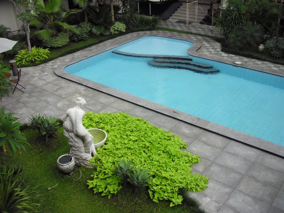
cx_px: 142
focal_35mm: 38
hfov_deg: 49.0
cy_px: 106
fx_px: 312
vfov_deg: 37.7
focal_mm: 6.2
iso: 100
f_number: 2.8
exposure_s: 1/320
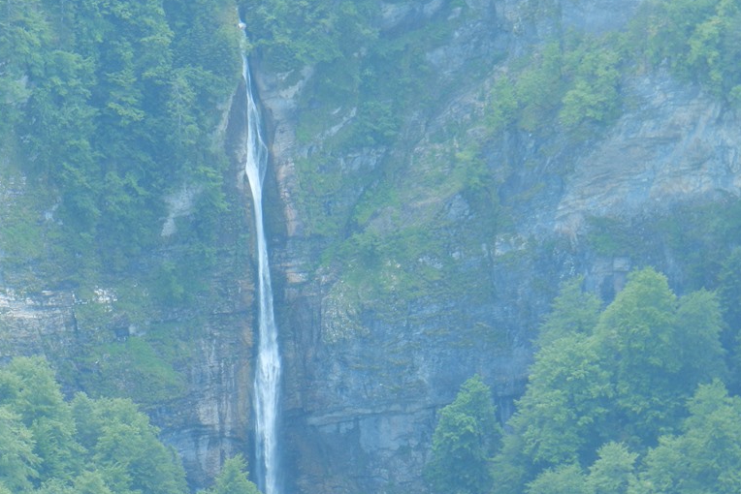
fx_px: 4159
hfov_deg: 10.2
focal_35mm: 202
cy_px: 311
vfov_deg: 6.8
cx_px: 311
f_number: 5.1
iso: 160
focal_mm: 25.7
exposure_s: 1/80
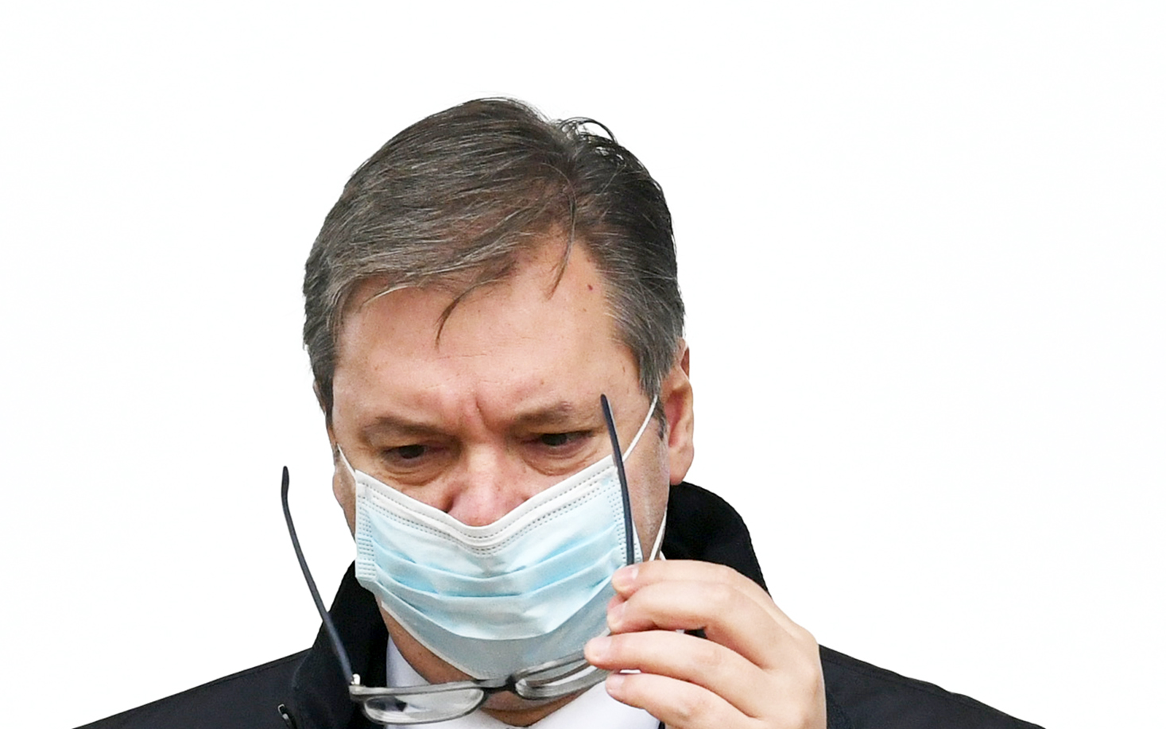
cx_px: 420
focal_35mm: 278
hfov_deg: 7.5
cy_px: 512
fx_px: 8834
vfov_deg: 4.7
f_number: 5
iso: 1600
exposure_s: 1/2500
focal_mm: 200
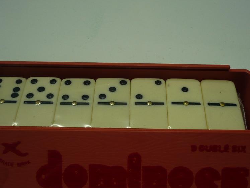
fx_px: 347
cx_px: 129
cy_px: 121
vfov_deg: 30.1
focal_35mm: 48
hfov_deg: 39.7
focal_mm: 5.8
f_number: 2.8
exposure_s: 1/30
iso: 100
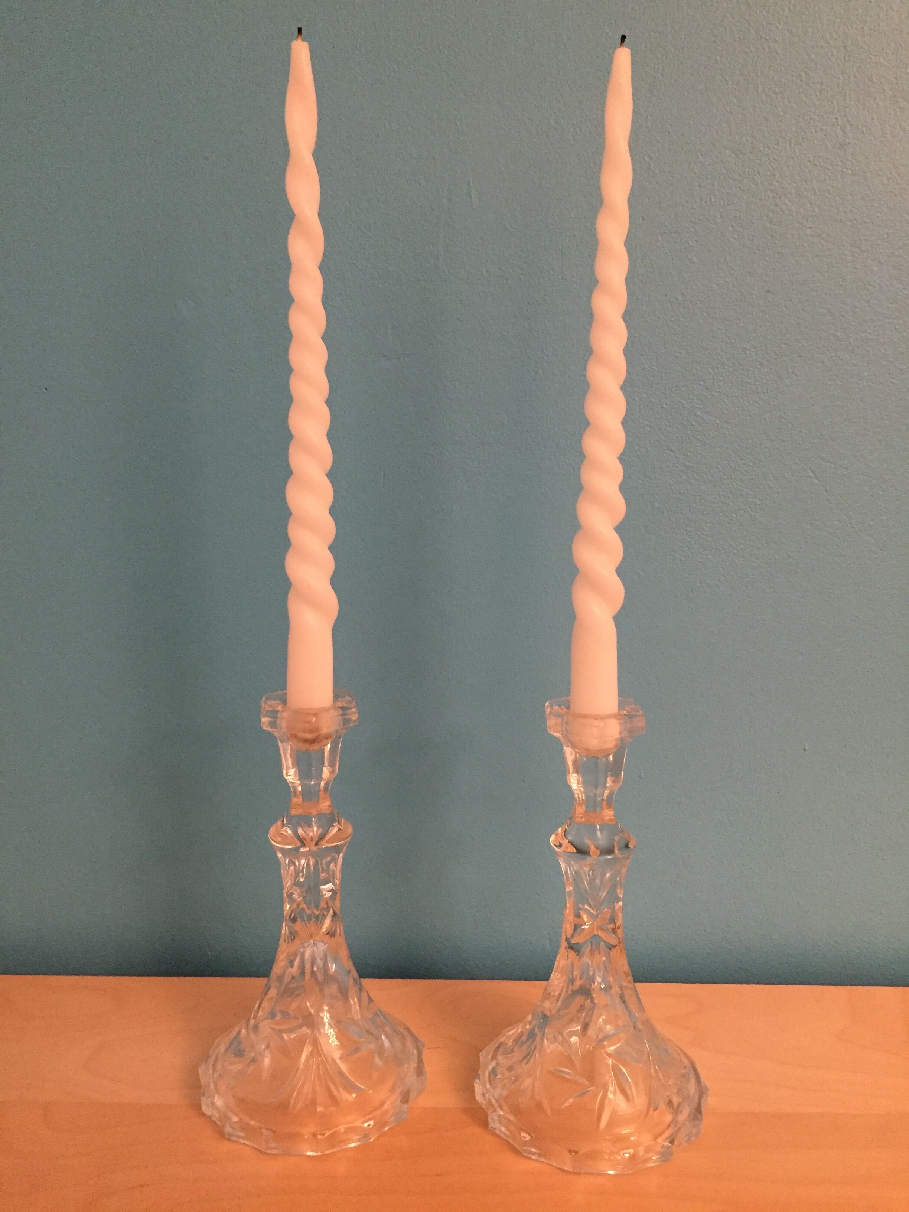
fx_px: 1015
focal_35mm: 29
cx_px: 454
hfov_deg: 48.2
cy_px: 606
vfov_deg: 61.7
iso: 250
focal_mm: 4.15
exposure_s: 1/25
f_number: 2.2
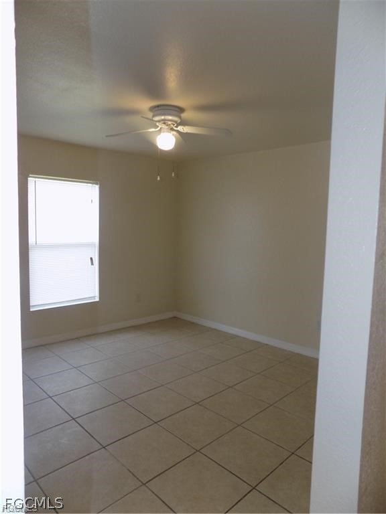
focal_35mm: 23
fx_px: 342
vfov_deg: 73.9
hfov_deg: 58.9
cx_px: 193
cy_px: 257
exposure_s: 1/30
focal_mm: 4
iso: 100
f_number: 3.1
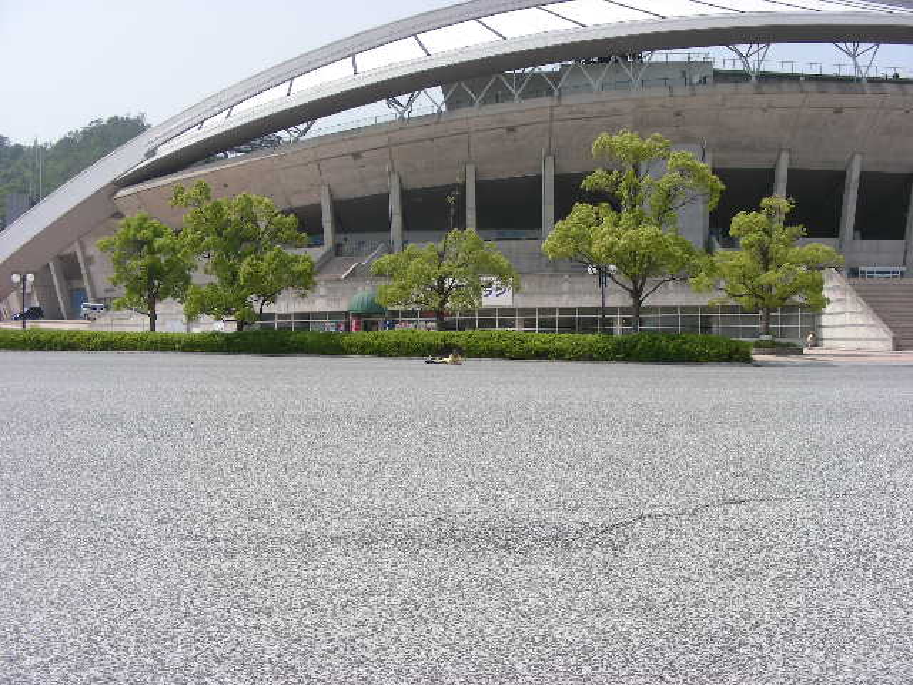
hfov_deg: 49.0
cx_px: 456
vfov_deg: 37.7
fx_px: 1002
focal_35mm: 38
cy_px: 342
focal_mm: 6.3
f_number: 4
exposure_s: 1/428
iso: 50
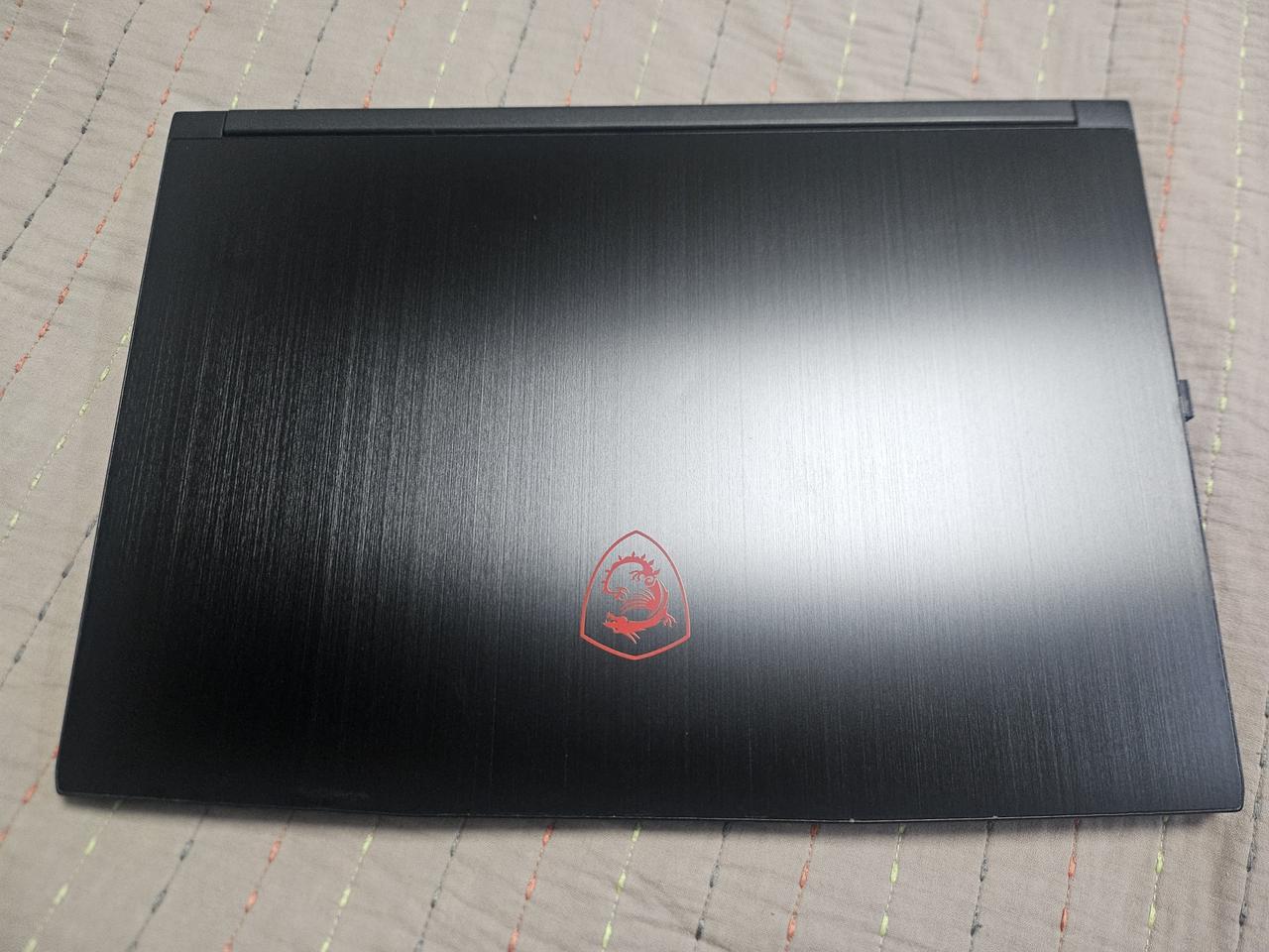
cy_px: 476
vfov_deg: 56.8
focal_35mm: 24
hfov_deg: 71.6
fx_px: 880
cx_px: 634
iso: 500
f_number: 1.8
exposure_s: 1/120
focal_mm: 5
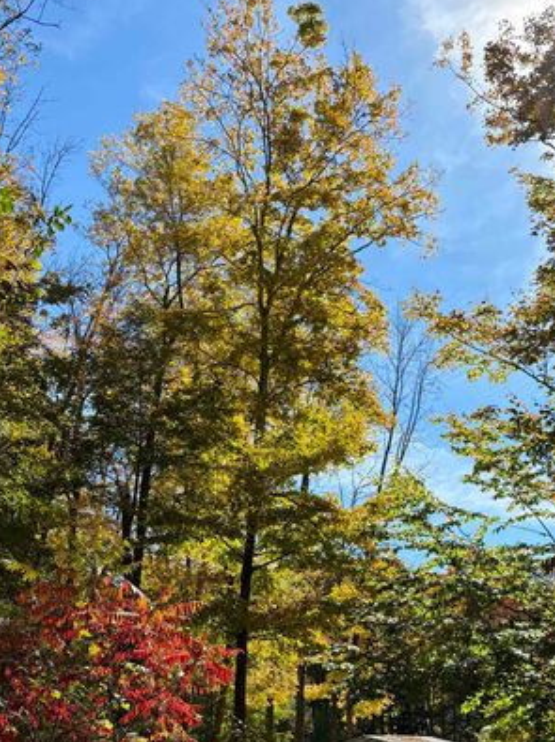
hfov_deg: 32.4
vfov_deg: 41.1
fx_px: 942
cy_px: 598
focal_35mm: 44
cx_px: 391
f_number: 1.6
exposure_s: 1/1845
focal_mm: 5.96
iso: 50
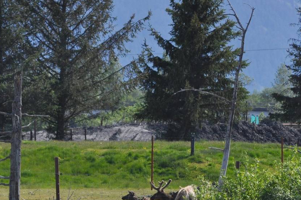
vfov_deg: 2.8
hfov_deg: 4.2
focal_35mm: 488
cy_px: 75
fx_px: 4075
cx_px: 260
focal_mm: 170
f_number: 6.3
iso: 400
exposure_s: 1/1600
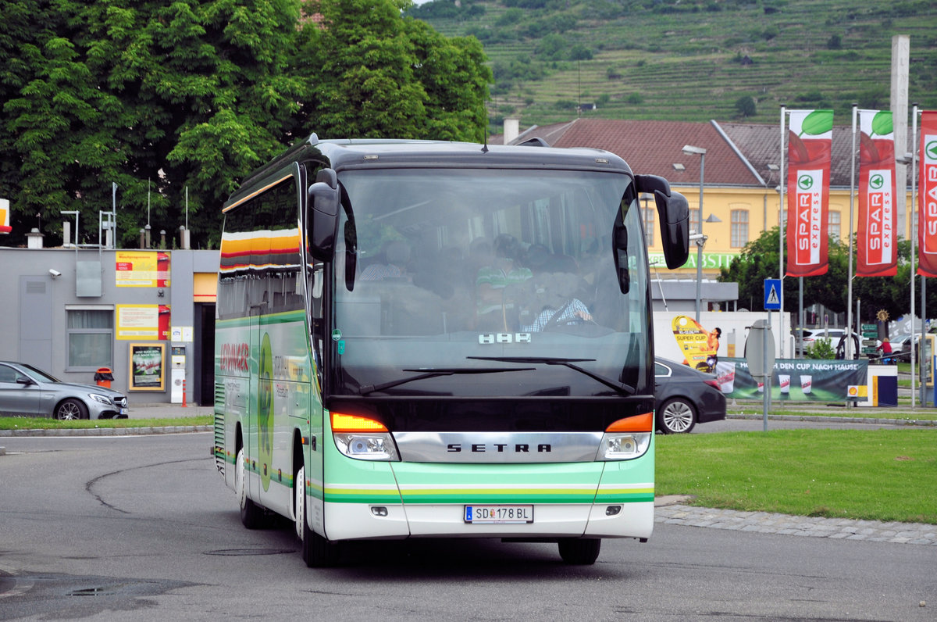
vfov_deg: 13.0
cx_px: 468
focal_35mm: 105
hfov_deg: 19.5
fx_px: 2729
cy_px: 311
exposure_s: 1/250
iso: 200
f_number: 5.3
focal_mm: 70
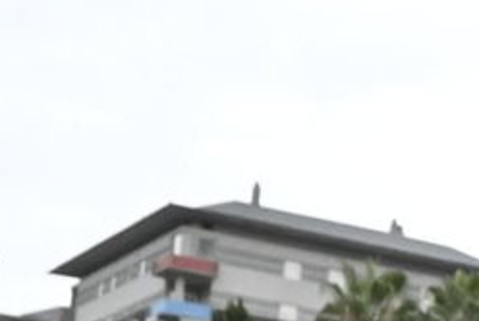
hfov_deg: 11.5
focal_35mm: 164
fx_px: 2188
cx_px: 873
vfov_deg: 8.3
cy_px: 429
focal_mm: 17
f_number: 3.5
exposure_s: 1/250
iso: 2500
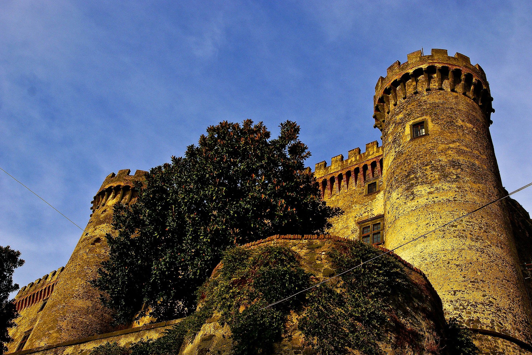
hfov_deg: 55.8
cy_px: 175
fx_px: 502
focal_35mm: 34
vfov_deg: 38.9
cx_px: 269
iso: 100
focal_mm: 22
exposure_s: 1/250
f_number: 7.1
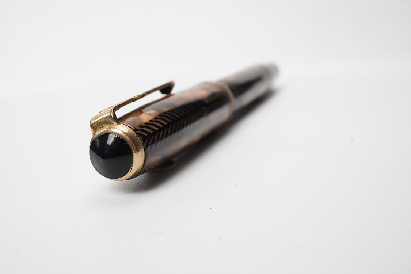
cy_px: 137
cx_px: 206
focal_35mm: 45
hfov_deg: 43.6
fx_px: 514
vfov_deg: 29.9
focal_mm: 30
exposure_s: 1/100
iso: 640
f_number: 22
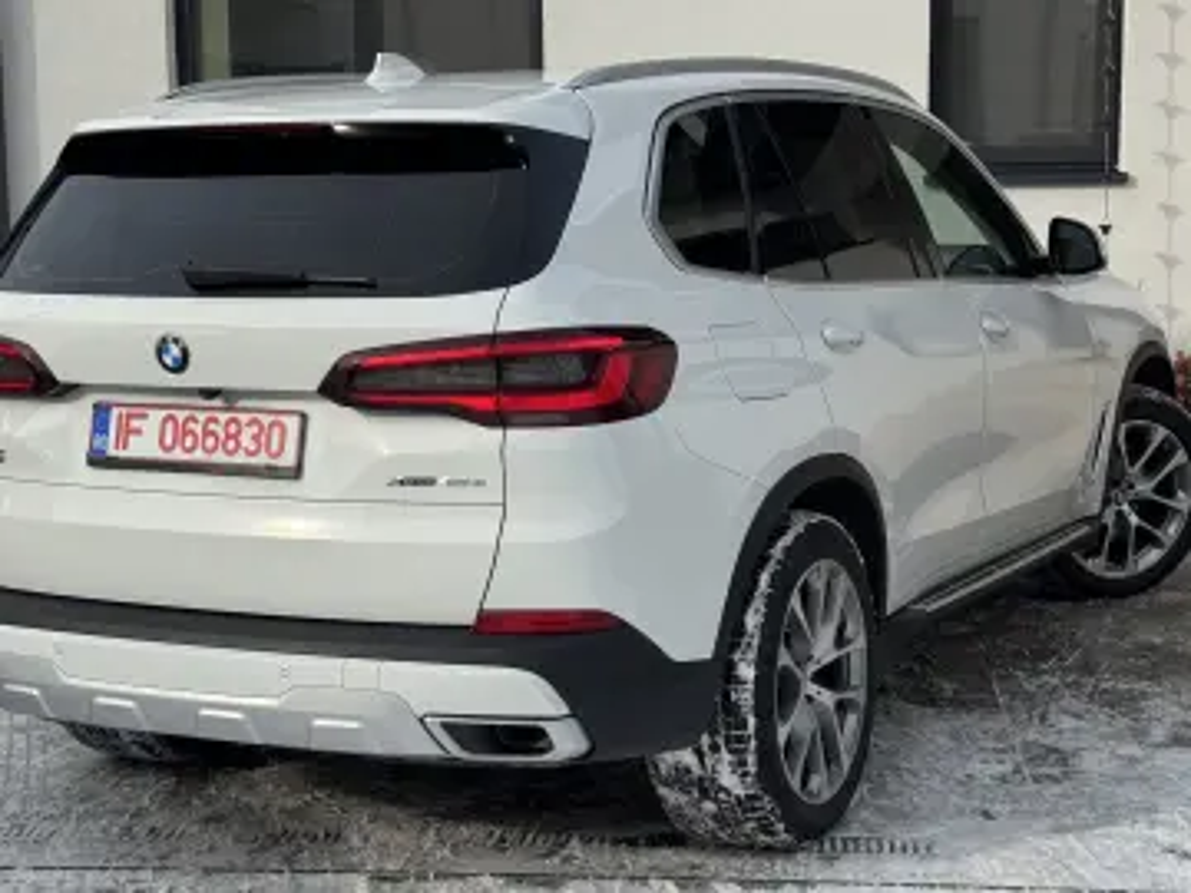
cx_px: 596
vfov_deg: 30.3
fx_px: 1651
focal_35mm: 48
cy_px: 446
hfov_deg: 39.7
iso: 64
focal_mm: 6.76
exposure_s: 1/4049
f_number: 1.78
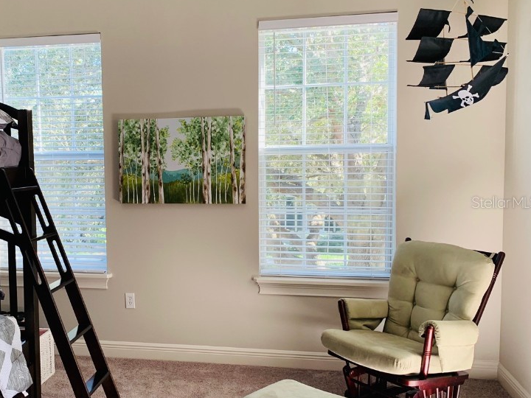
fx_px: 568
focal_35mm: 37
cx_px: 164
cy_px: 202
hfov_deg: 49.0
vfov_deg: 38.7
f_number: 1.8
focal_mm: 4.25
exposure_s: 1/121
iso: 100
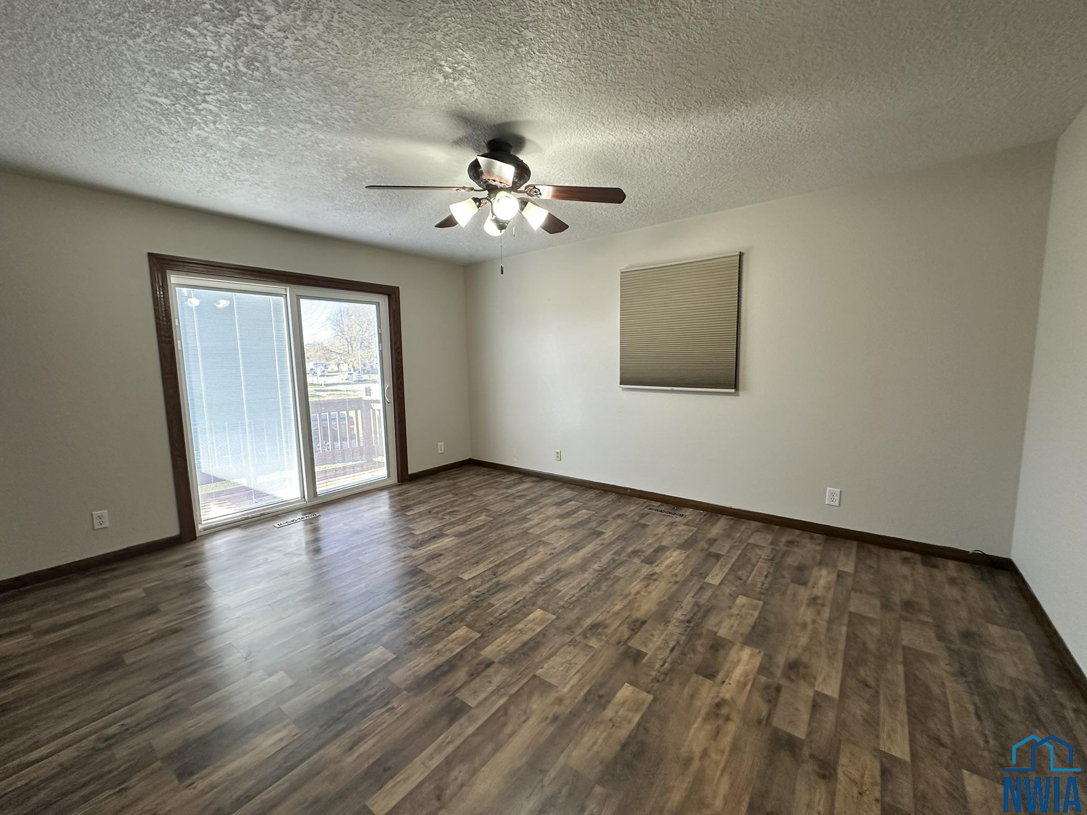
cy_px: 408
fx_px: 440
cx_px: 544
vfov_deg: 85.7
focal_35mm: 14
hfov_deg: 102.1
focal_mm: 2.22
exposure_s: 1/120
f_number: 2.2
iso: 250
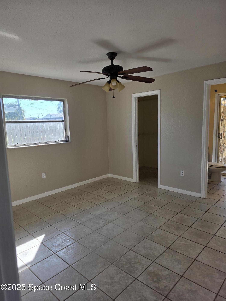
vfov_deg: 73.9
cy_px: 150
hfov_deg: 58.9
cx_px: 113
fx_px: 200
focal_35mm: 23
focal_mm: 6.3
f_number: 1.7
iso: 40
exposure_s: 1/180
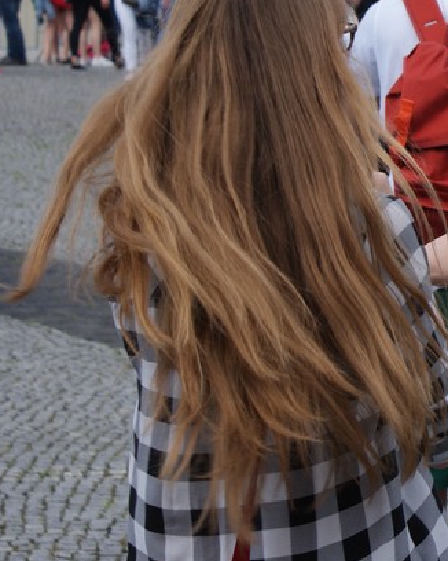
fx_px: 3154
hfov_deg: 8.0
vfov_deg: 10.1
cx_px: 649
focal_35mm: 190
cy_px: 104
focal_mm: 55
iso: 100
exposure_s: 1/200
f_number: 8
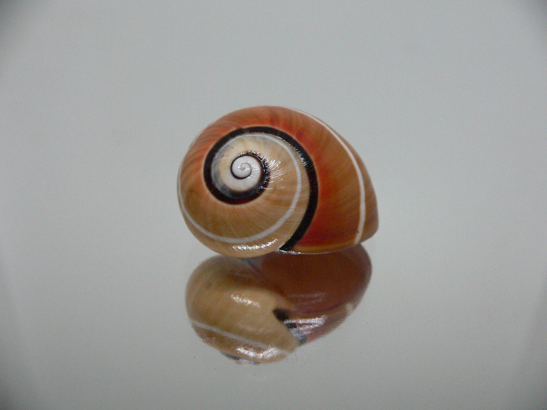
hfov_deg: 52.6
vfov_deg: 40.7
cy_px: 205
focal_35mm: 35
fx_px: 553
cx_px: 274
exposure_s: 1/60
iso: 200
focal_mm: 4.6
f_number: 2.8
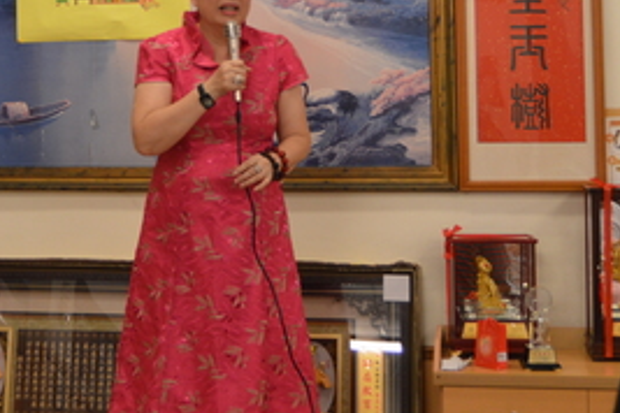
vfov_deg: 14.8
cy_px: -24
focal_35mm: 90
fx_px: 1555
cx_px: 149
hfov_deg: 22.3
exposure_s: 1/60
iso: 450
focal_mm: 23
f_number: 3.8
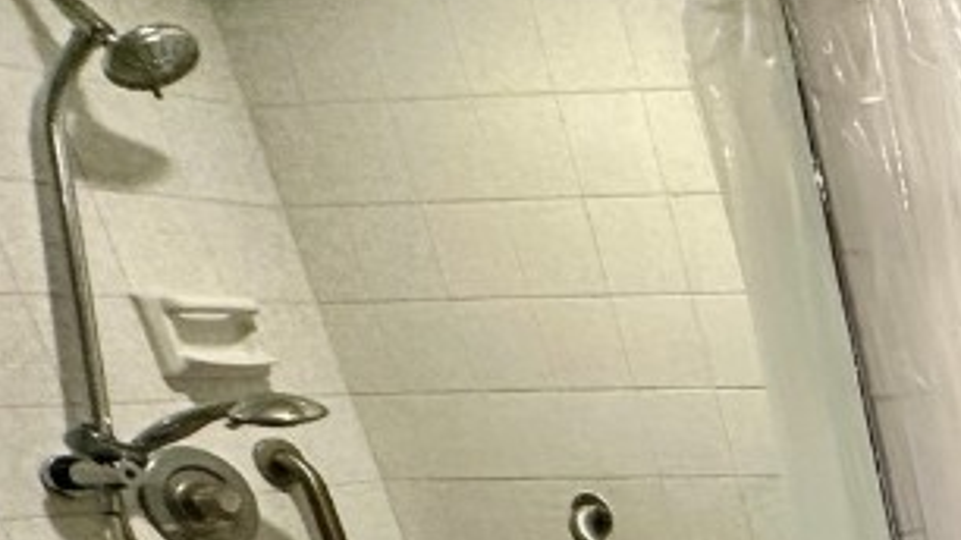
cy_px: 904
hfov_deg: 26.2
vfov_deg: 19.2
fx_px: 1299
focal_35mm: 51
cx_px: 1520
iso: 250
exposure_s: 1/120
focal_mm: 2.22
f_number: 2.2
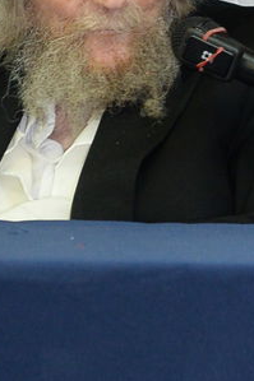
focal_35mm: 492
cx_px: 59
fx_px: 5213
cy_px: -164
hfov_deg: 2.8
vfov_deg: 4.2
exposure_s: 1/60
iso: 1250
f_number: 4.5
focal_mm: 70
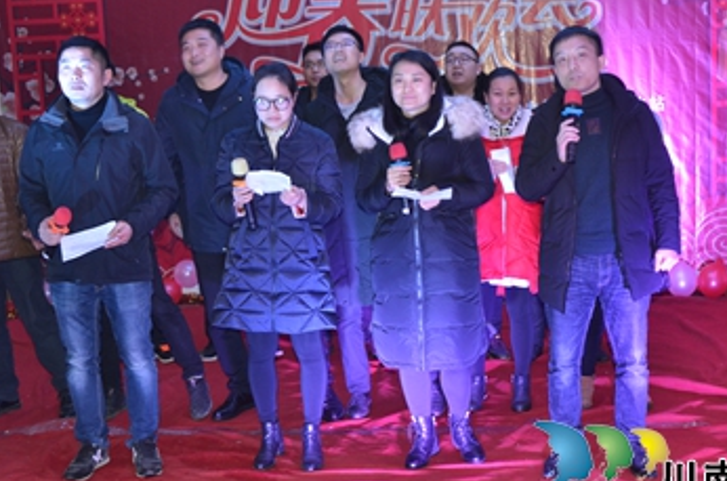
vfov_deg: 25.9
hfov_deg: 38.3
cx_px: 389
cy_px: 224
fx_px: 1048
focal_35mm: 52
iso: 800
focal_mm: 24
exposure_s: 1/60
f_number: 3.8
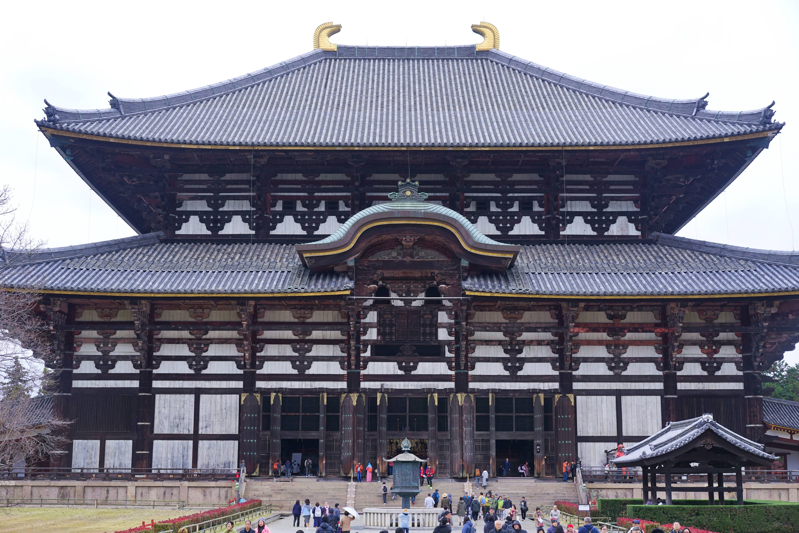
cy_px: 266
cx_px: 400
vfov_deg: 24.6
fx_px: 1221
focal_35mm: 55
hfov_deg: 36.2
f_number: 8
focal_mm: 55
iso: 500
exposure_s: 1/125
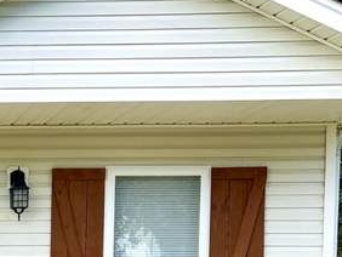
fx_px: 1167
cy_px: 342
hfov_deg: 14.8
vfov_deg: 12.2
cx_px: -253
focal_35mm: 118
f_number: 1.6
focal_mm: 5.96
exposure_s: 1/1117
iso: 50
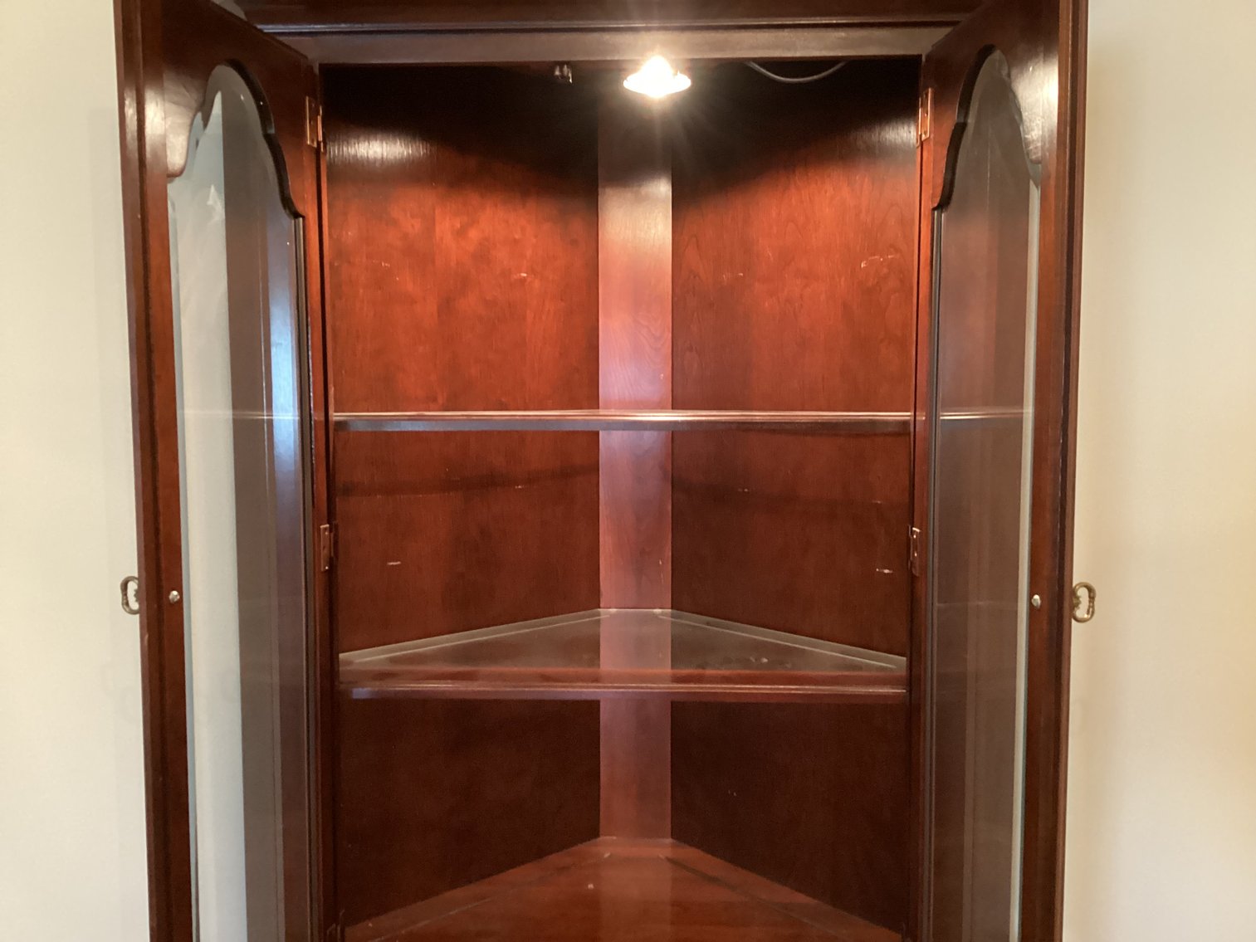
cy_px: 471
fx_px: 1125
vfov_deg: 45.4
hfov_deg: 58.3
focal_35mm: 31
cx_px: 628
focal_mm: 3.3
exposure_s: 1/30
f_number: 2.4
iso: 640
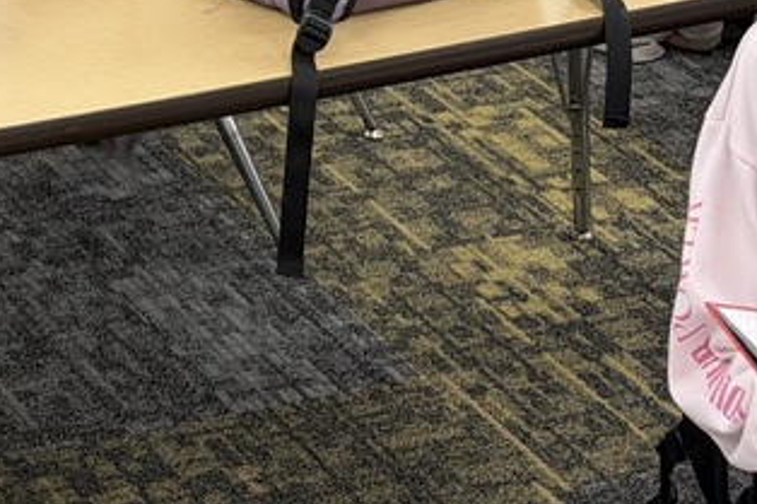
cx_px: 27
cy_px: -323
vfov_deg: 8.2
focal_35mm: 163
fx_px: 3426
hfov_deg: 12.5
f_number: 1.78
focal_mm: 6.76
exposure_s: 1/60
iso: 80
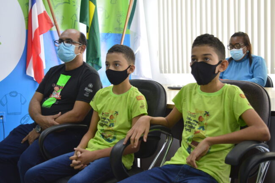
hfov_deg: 41.2
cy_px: 92
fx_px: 366
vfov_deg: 28.0
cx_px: 138
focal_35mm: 48
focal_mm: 32
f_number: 4.5
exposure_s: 1/60
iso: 800
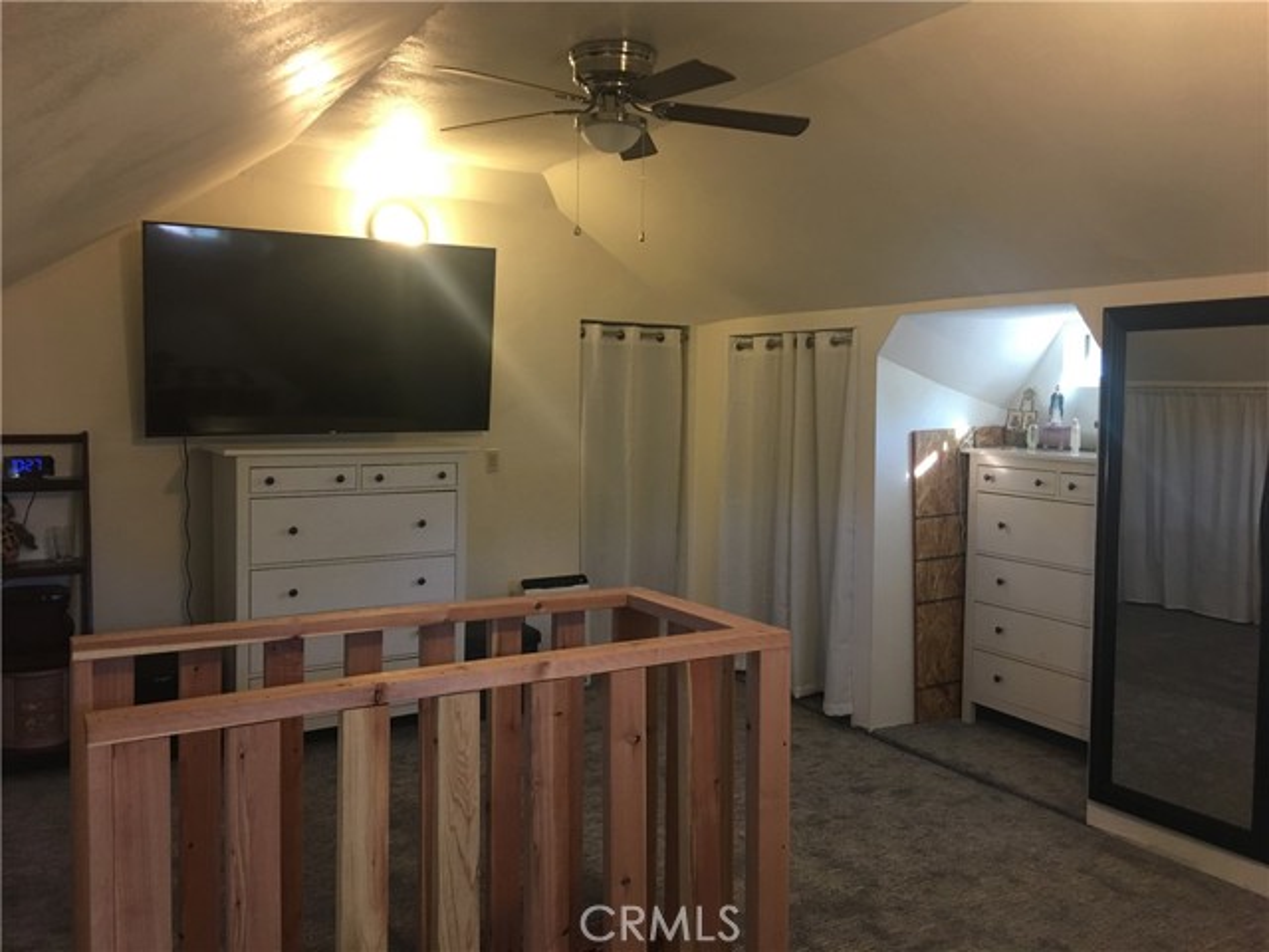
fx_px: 1063
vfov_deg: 48.2
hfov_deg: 61.7
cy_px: 476
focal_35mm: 29
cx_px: 634
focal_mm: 4.15
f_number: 2.2
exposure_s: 1/15
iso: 50
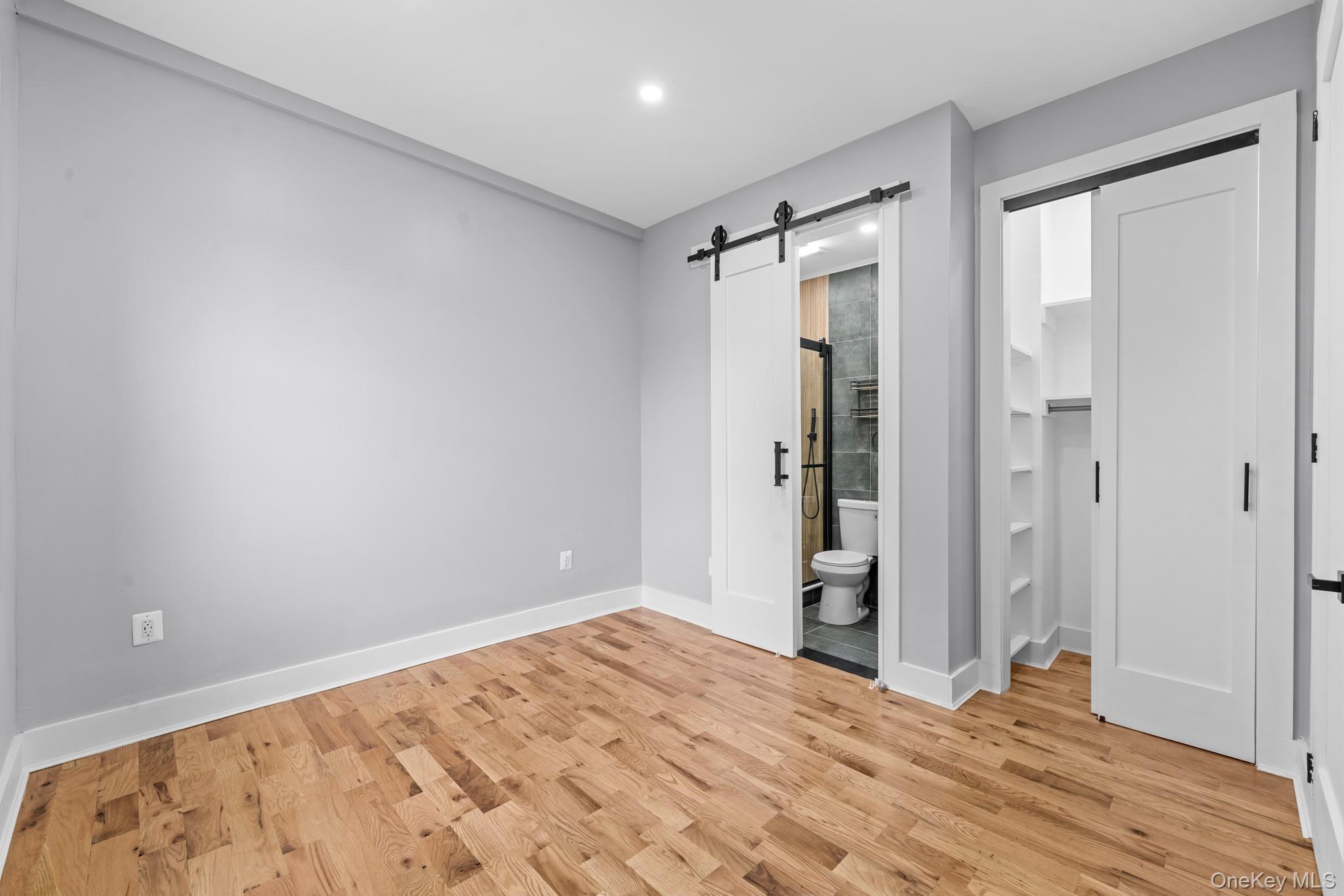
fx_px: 523
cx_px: 672
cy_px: 448
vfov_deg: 81.2
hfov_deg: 104.3
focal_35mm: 14
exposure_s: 1.3
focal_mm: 14
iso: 200
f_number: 10
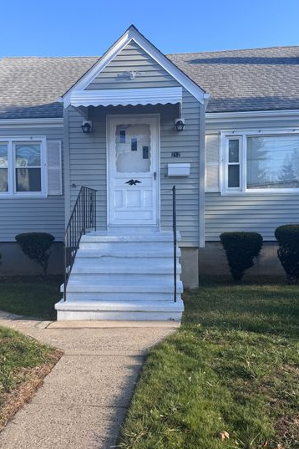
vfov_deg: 60.3
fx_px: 386
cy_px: 226
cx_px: 139
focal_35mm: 31
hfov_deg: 42.3
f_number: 1.78
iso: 80
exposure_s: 1/1818
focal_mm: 6.76
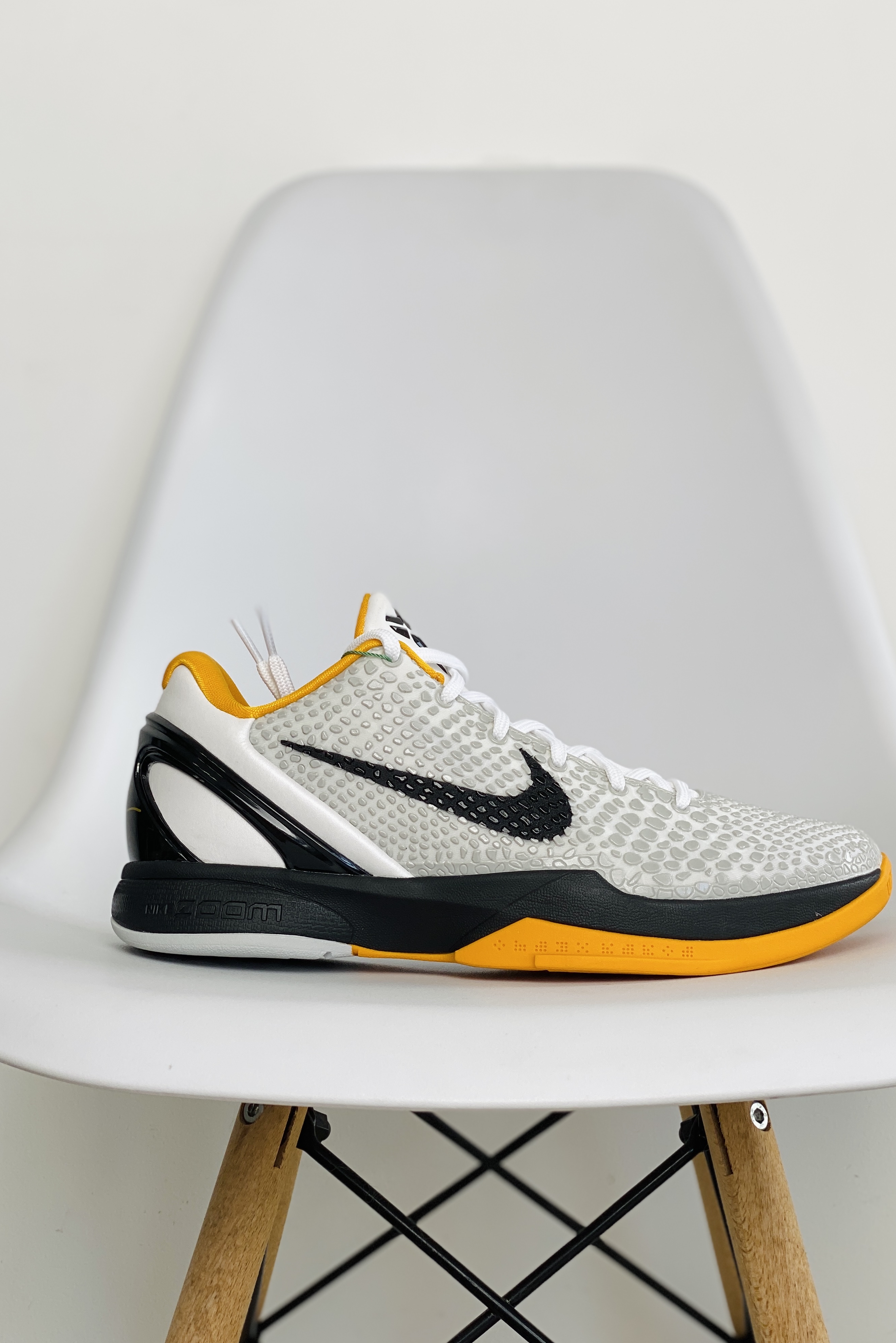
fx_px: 2053
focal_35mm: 55
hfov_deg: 24.6
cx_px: 494
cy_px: 663
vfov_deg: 36.2
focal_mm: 6
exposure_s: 1/132
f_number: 2
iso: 20
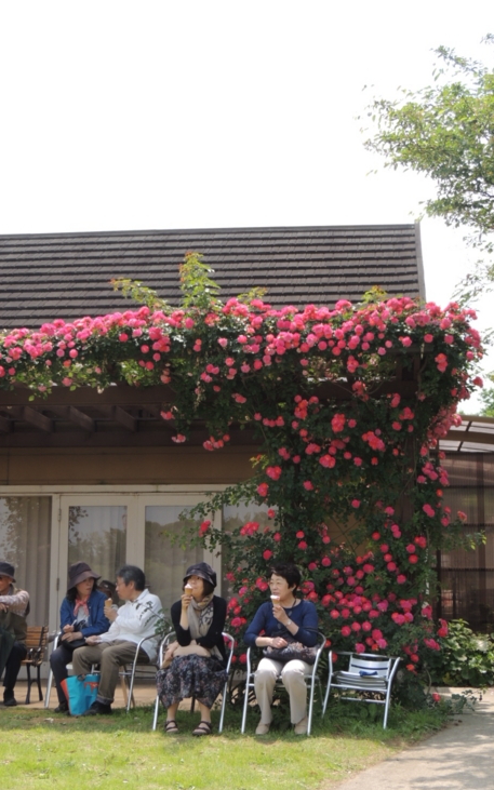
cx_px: 283
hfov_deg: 22.4
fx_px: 1249
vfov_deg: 35.1
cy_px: 397
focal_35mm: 58
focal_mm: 8.9
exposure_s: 1/500
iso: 100
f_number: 3.6
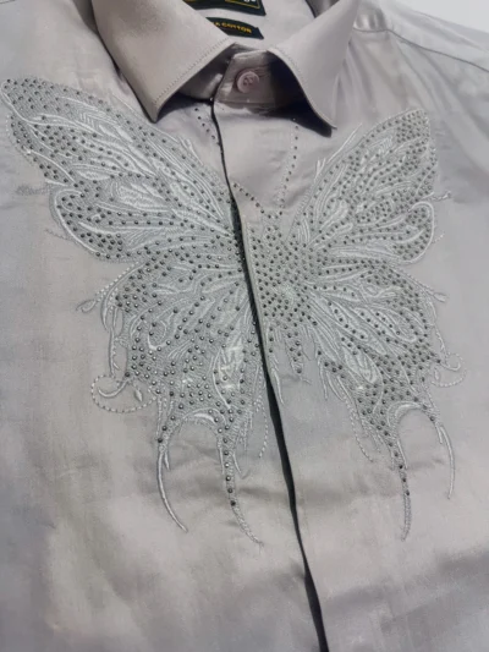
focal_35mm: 26
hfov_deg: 53.1
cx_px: 244
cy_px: 326
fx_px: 490
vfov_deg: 67.3
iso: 250
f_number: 1.6
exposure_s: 1/50
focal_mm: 5.1
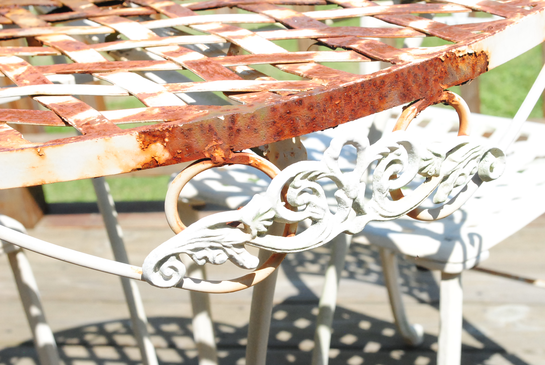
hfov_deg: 29.2
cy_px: 182
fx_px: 1046
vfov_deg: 19.8
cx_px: 272
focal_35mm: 69
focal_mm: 46
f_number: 10
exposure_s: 1/500
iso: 800
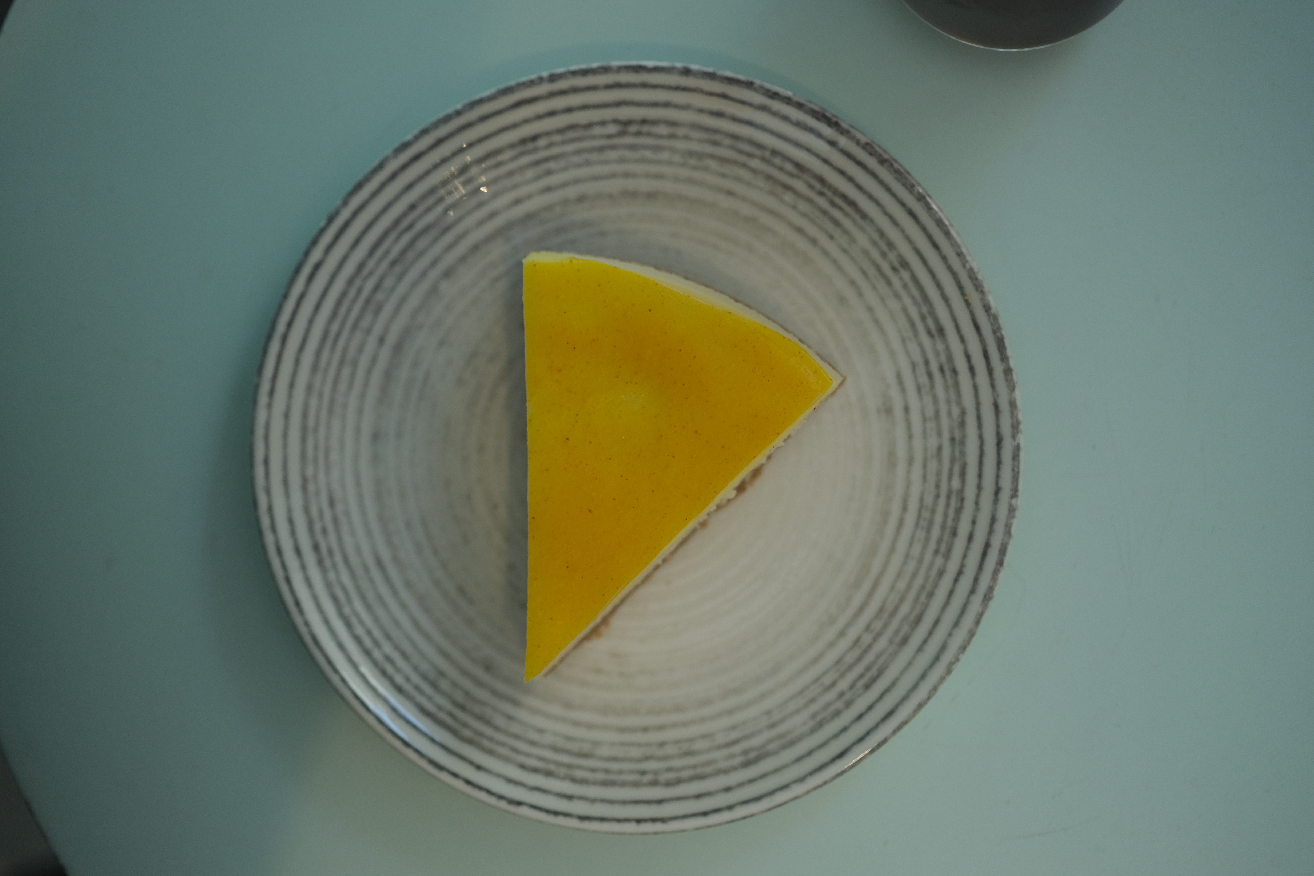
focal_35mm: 50
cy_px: 438
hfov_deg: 39.6
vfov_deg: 27.0
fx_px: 1825
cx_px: 657
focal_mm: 33
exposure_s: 1/100
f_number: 1.4
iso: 500
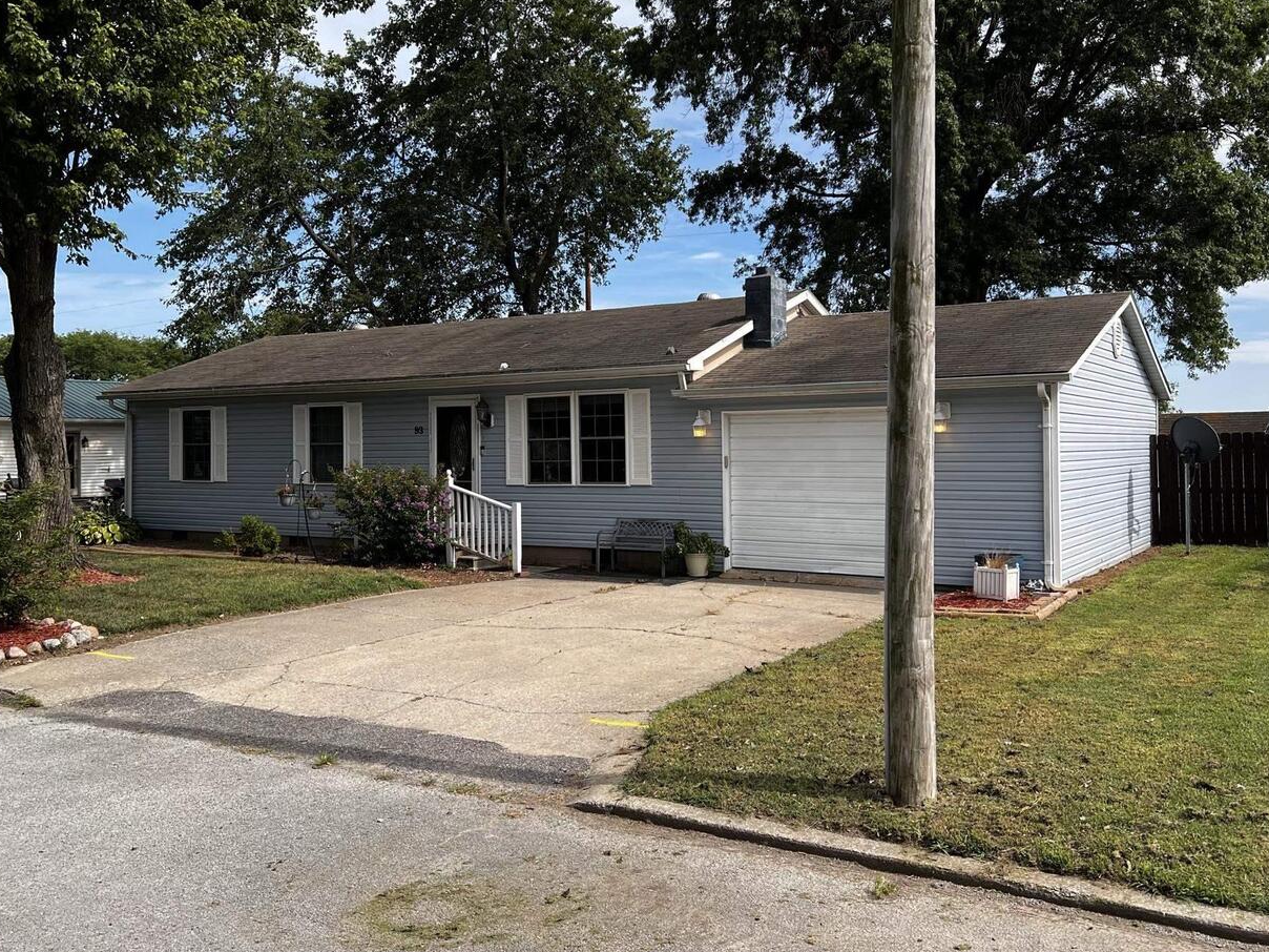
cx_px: 641
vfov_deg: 45.4
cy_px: 426
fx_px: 1136
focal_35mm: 31
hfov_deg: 58.4
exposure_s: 1/2513
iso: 50
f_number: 1.5
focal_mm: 5.7
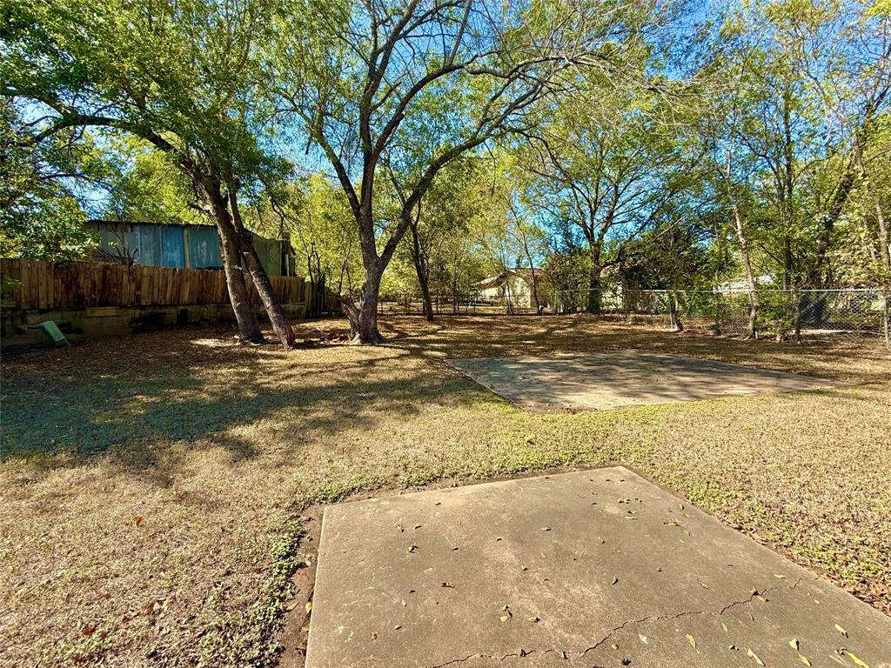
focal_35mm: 14
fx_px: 360
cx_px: 446
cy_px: 334
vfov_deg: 85.7
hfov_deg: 102.1
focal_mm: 2.22
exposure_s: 1/569
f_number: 2.2
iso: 50
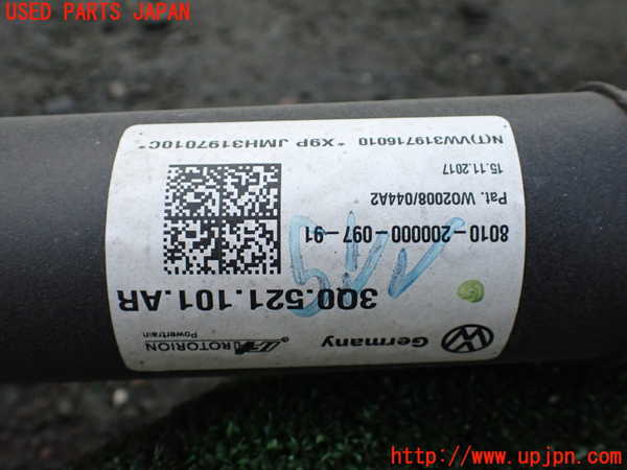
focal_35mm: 30
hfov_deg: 60.0
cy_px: 235
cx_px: 314
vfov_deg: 46.8
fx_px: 543
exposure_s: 1/125
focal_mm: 5.4
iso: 500
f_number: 2.3
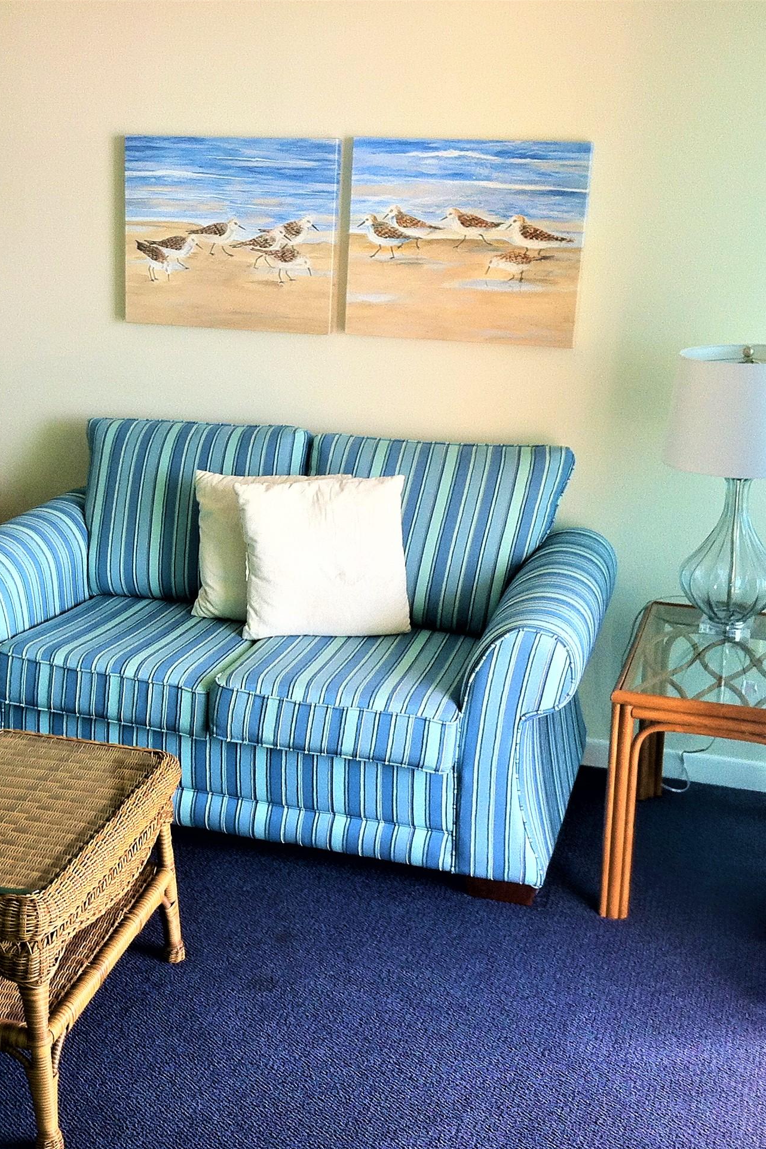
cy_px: 575
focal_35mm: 49
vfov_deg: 40.3
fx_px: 1564
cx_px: 213
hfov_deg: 27.2
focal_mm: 3.85
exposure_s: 1/50
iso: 80
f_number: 2.8
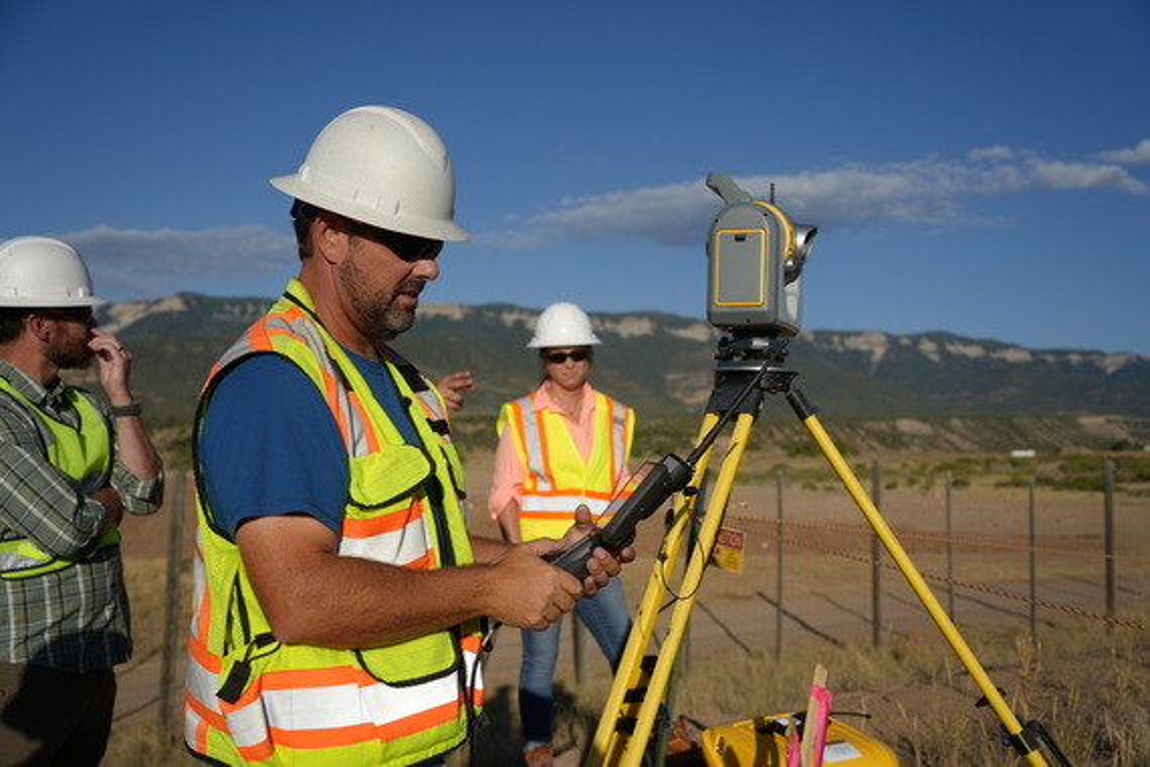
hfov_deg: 50.7
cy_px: 384
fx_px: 1214
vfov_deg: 35.1
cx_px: 575
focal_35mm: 38
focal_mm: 38
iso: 100
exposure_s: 1/1600
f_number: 4.5
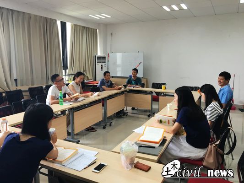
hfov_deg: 61.6
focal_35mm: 29
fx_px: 204
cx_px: 122
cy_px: 92
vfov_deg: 48.2
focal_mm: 4.15
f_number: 2.2
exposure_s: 1/33
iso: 50
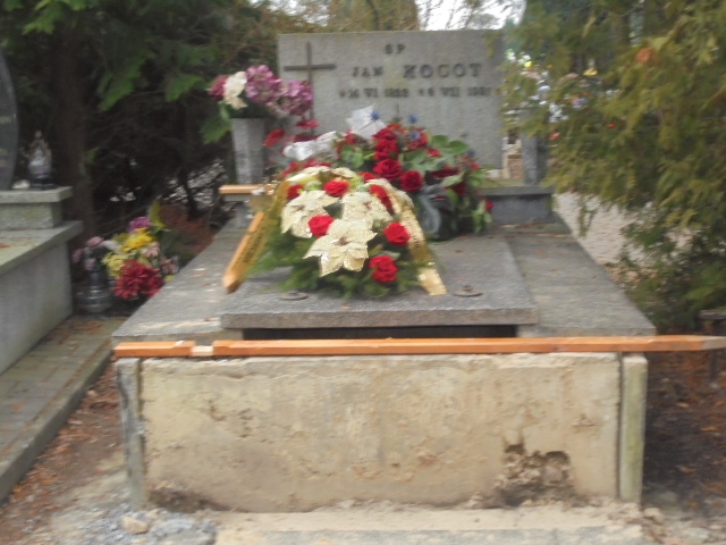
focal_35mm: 56
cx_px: 363
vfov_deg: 26.1
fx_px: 1174
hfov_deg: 34.3
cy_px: 272
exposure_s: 1/15
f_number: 5.2
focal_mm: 10.1
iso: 400
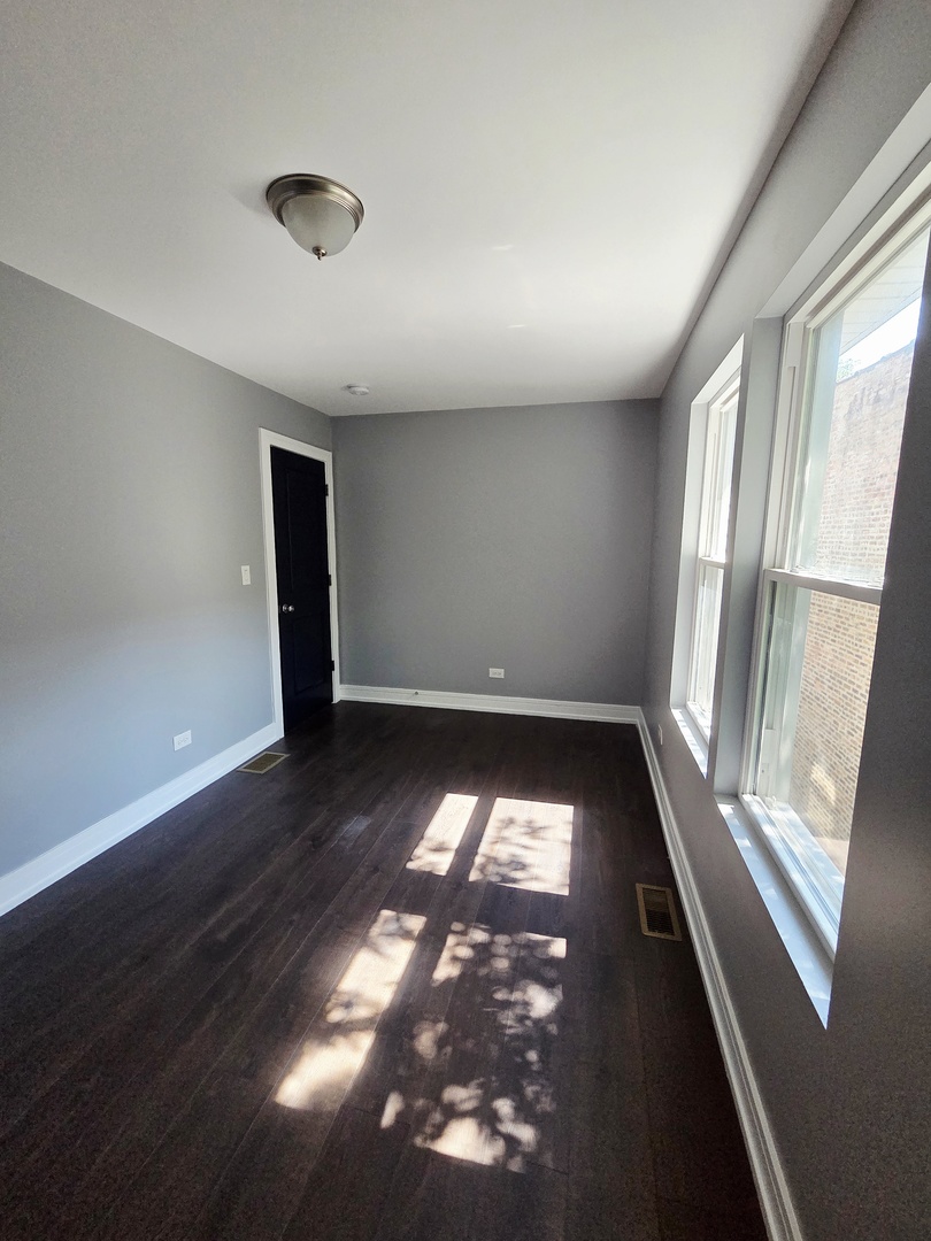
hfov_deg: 89.9
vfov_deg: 106.2
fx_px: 466
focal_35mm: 13
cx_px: 466
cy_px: 620
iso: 400
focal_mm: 2.2
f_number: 2.2
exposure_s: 1/370
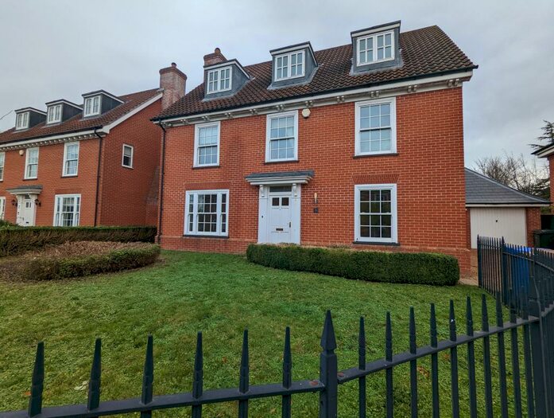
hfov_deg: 94.4
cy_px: 209
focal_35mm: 16
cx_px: 277
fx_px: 256
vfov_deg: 78.3
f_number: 2.2
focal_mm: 2.35
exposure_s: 1/492
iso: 50
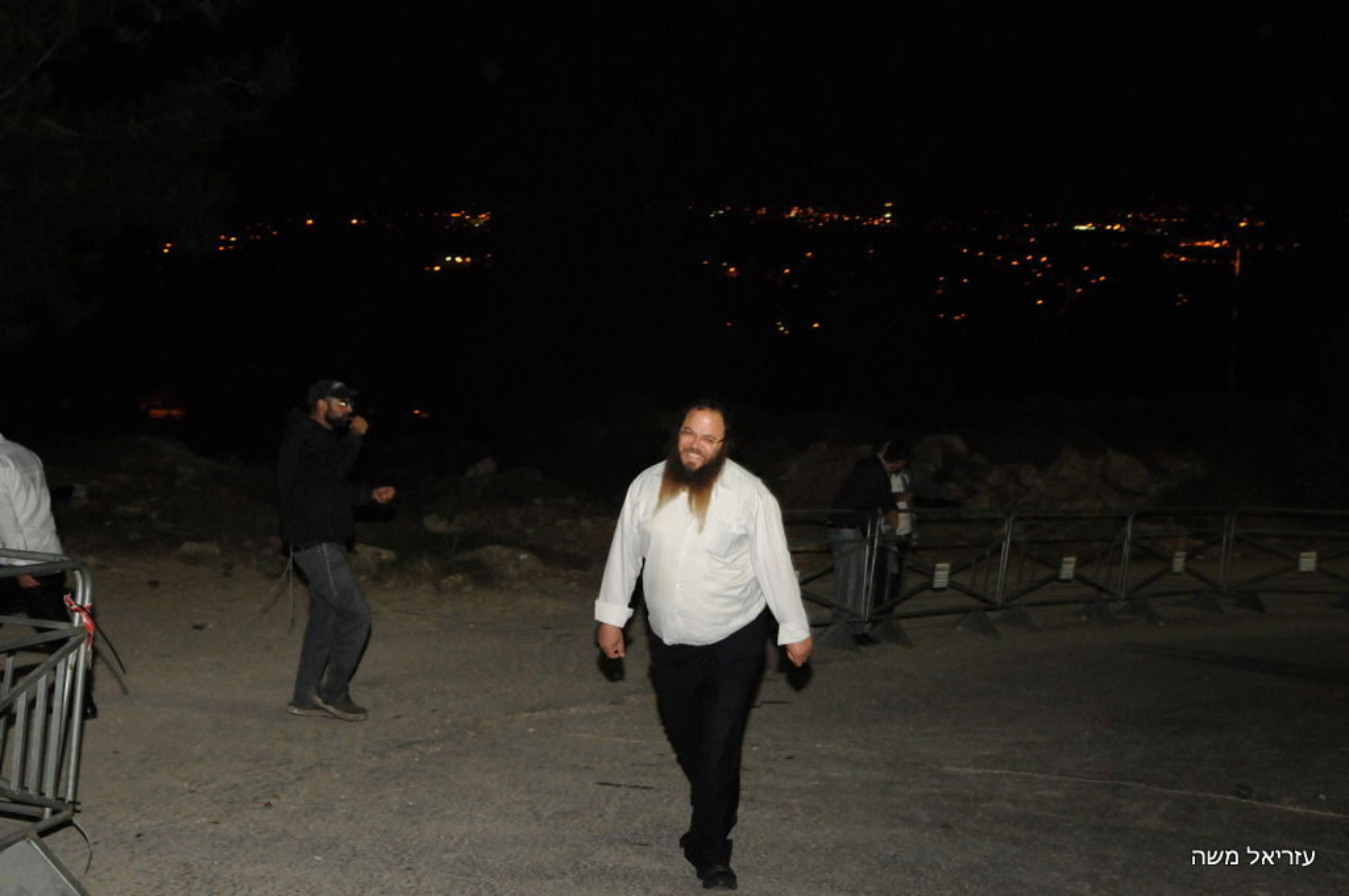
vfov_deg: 31.8
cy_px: 448
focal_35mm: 42
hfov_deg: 46.5
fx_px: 1572
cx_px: 674
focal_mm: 28
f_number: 5.6
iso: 2500
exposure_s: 1/80
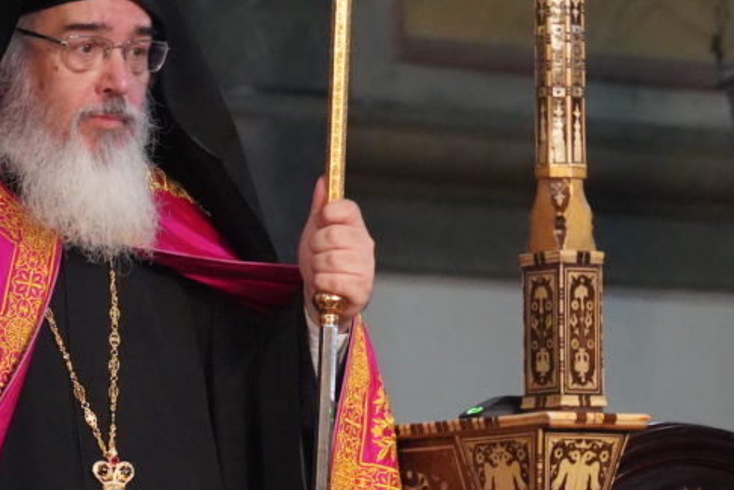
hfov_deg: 7.9
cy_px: 207
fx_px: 5280
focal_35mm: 259
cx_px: 166
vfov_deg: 5.3
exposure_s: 1/60
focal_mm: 105
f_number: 4
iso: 12800
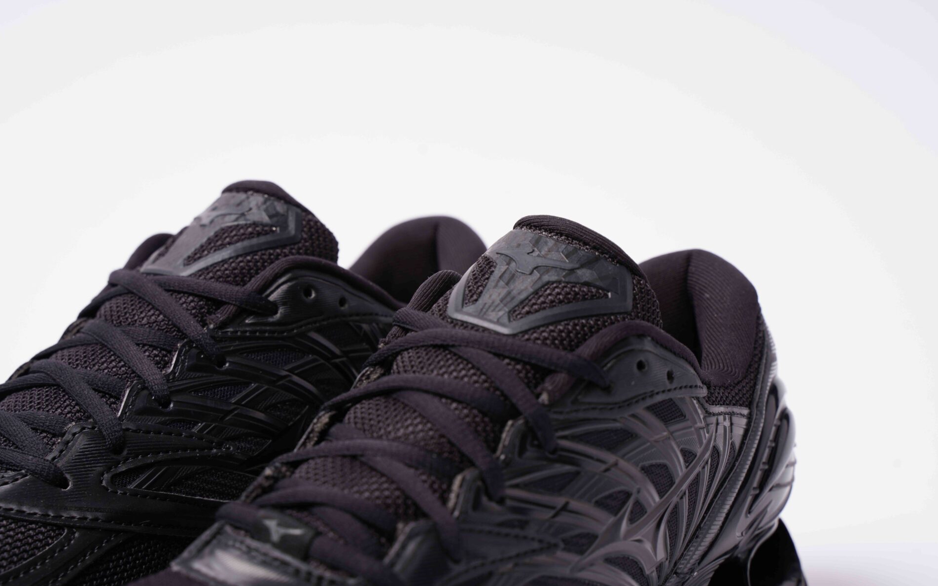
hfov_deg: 28.2
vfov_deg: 17.8
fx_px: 1866
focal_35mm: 73
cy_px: 283
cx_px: 470
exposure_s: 1/125
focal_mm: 71
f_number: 8
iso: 100
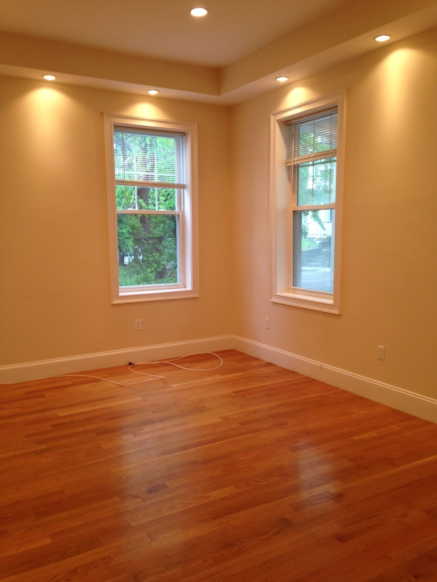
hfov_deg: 42.9
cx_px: 218
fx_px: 555
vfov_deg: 55.4
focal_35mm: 33
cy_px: 291
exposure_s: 1/20
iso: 50
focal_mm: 4.12
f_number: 2.4
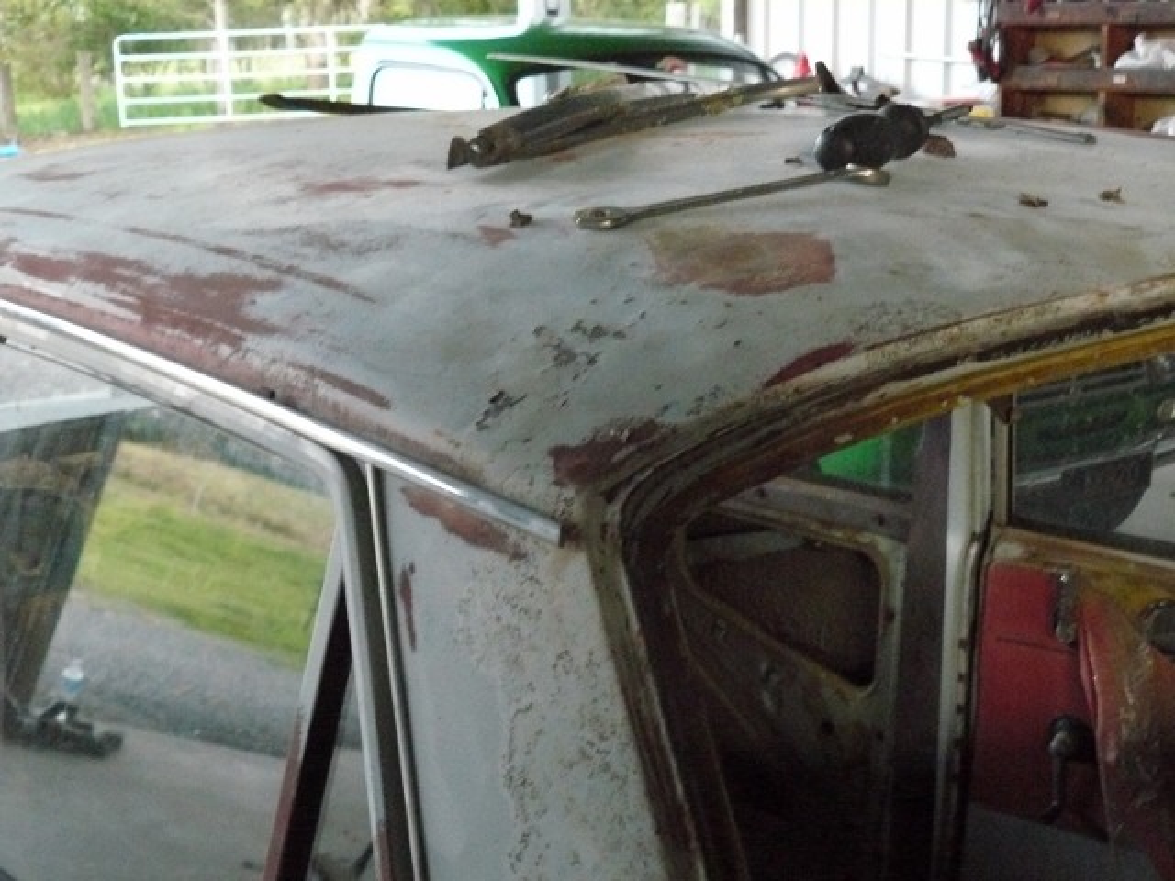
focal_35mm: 60
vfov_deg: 24.4
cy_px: 440
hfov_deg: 32.2
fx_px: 2037
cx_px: 588
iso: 800
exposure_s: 1/20
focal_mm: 10.1
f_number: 2.8
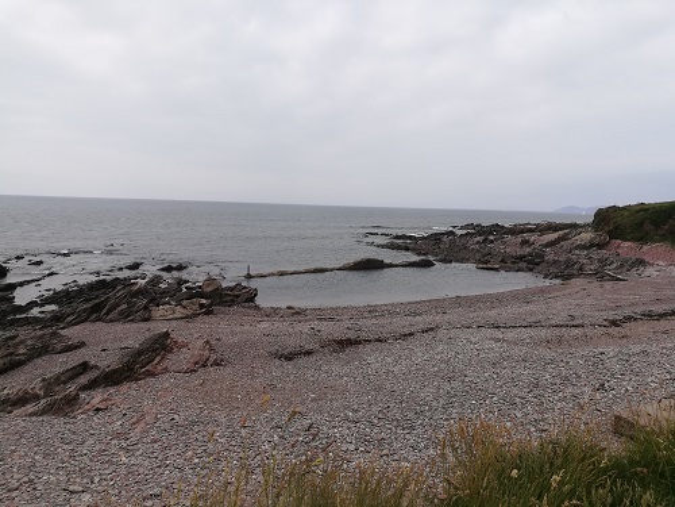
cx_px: 338
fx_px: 507
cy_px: 254
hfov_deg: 67.3
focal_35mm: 26
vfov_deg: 53.1
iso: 50
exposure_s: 1/1427
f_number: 2.2
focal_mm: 3.83
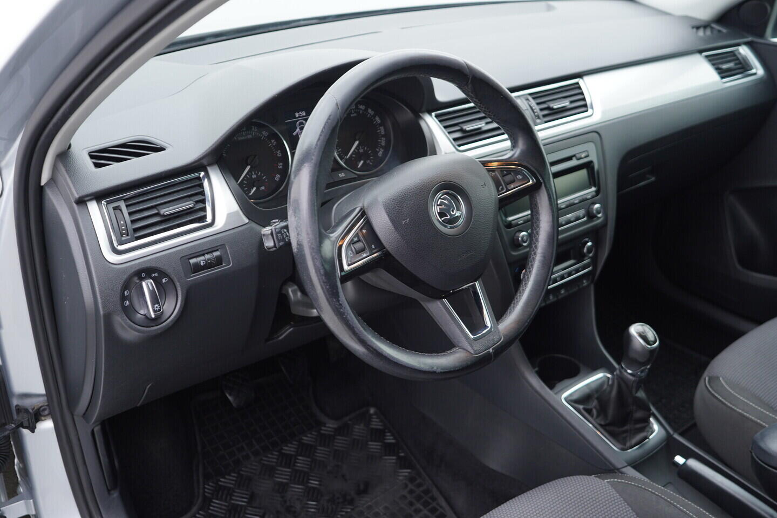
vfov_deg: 36.9
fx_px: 777
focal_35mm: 36
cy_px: 259
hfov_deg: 53.1
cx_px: 388
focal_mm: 24
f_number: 2.8
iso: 160
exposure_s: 1/40
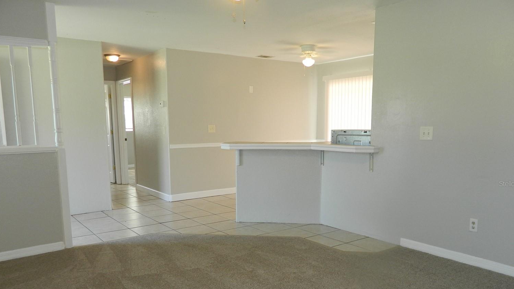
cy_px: 183
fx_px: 395
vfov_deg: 39.9
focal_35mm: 29
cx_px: 258
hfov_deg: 66.1
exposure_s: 1/30
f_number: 3.1
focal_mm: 4.5
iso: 80
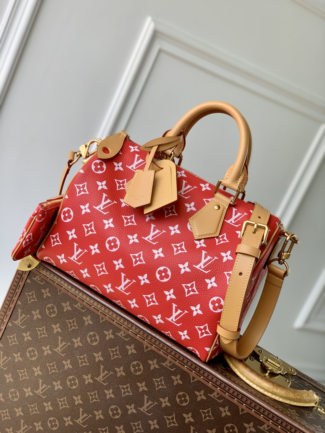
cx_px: 162
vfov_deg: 36.8
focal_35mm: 52
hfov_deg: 28.0
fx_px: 651
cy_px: 216
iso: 16
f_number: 2.4
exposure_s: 1/122
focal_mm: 6
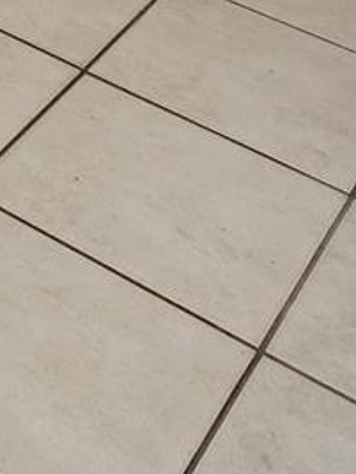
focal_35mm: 103
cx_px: -388
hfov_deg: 12.4
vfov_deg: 14.9
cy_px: -522
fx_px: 1412
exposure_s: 1/120
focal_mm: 6.4
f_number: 1.8
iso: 640
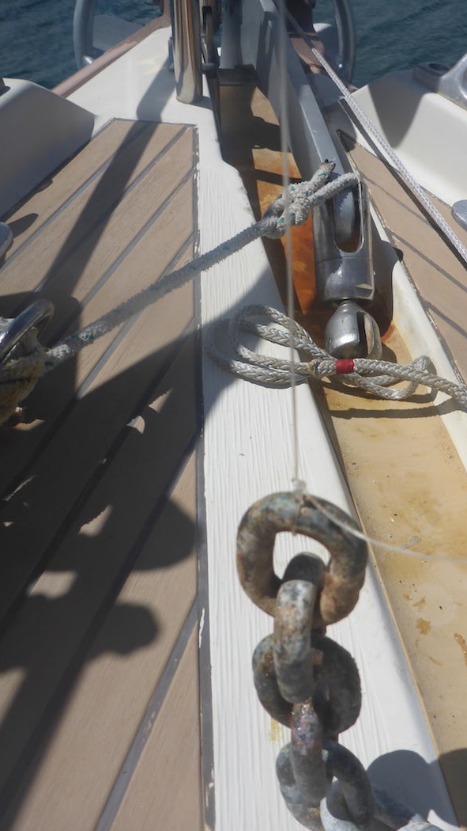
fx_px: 682
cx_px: 300
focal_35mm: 31
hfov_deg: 37.5
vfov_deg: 62.6
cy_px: 413
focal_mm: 4.9
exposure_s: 1/320
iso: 100
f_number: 10
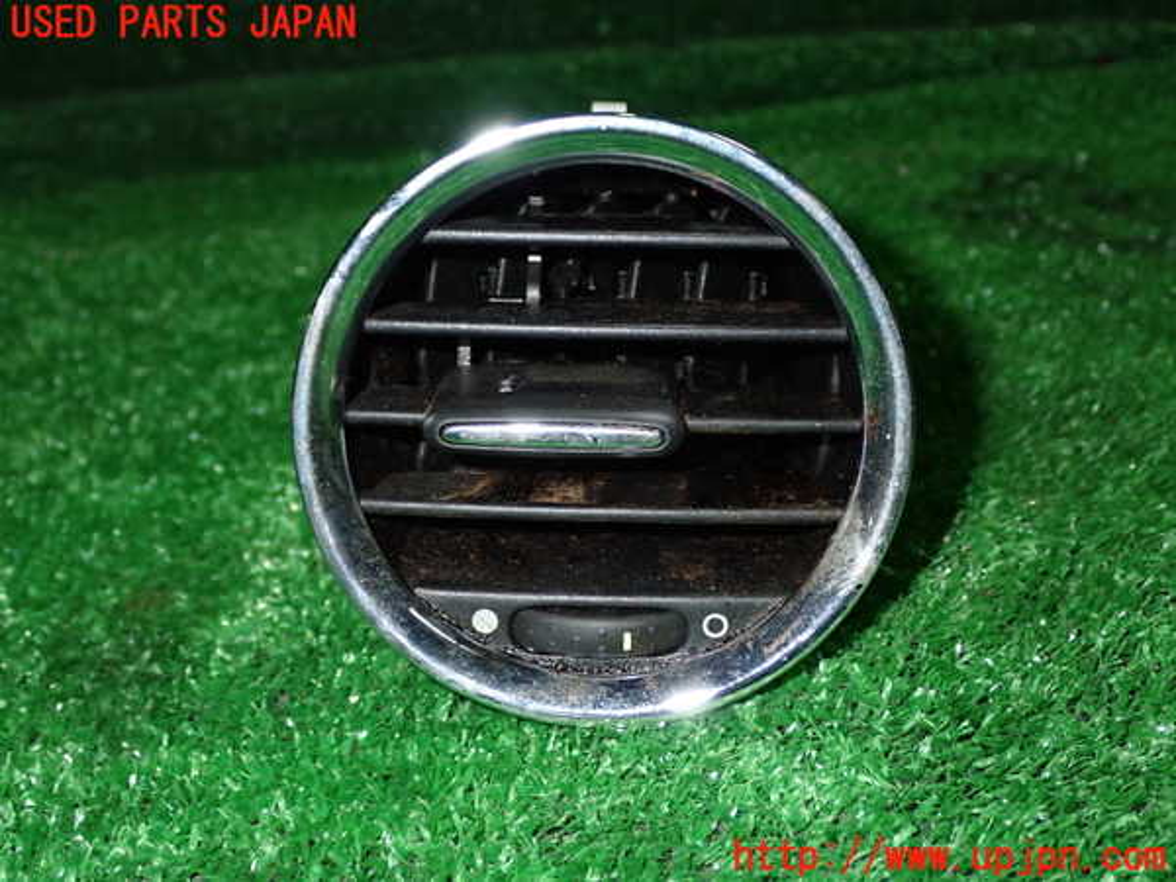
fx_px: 1597
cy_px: 441
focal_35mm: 47
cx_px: 588
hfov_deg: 40.4
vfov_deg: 30.9
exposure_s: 1/50
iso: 500
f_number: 9
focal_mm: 8.4
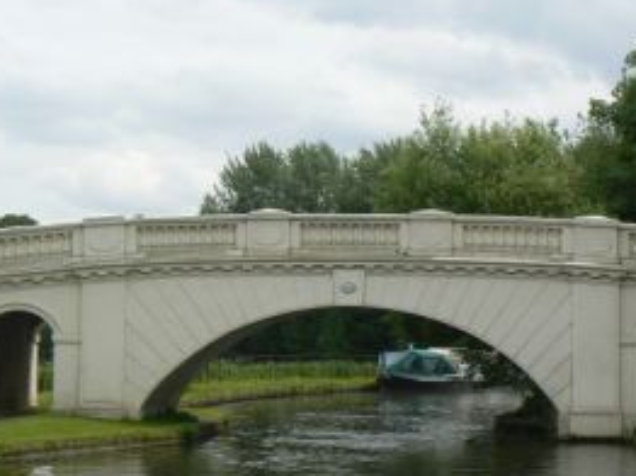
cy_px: 301
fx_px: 2019
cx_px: 384
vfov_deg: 13.4
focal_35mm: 110
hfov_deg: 17.9
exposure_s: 1/500
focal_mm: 13.4
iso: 80
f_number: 6.3
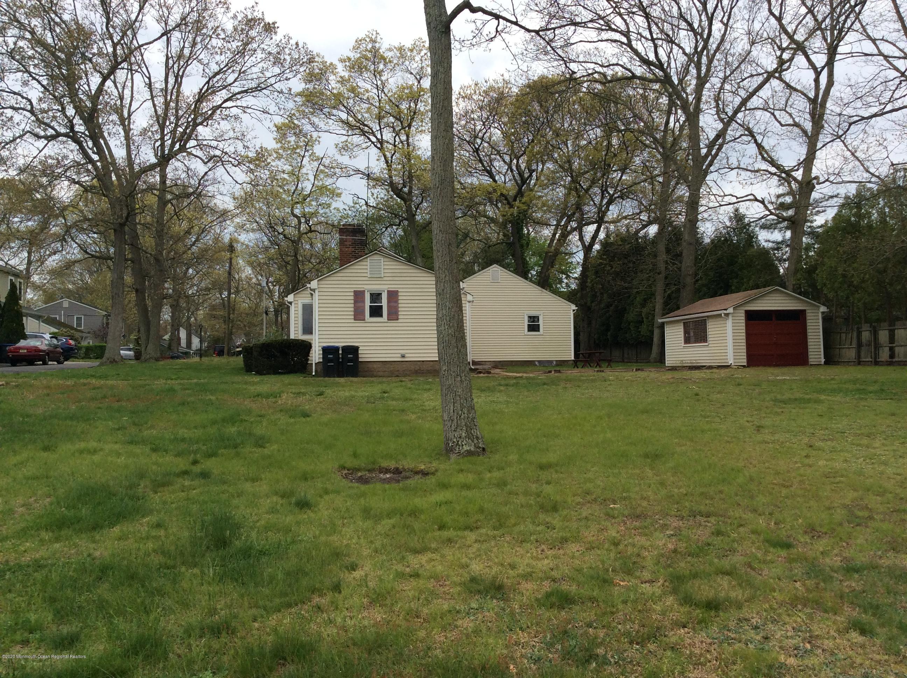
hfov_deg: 56.9
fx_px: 837
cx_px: 454
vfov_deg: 44.1
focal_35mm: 32
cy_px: 339
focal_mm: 3.3
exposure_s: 1/923
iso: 32
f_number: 2.4
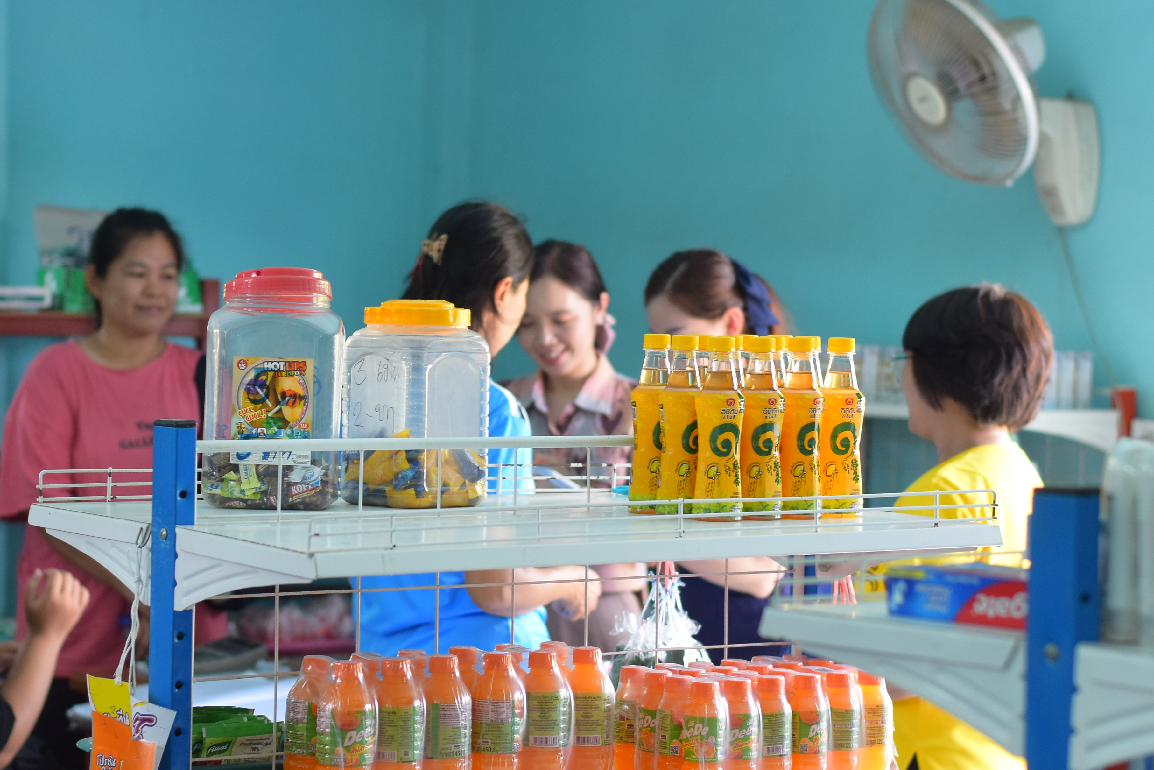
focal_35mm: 93
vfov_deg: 14.7
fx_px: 2982
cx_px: 535
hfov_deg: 21.9
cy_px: 402
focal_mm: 50
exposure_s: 1/200
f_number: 3.2
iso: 1000
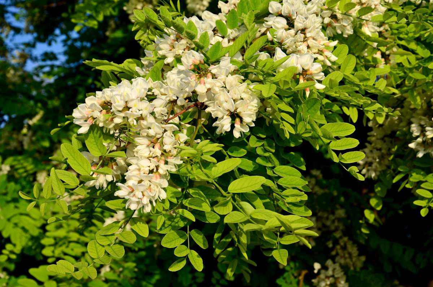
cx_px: 216
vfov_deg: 18.8
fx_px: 864
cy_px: 144
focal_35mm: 72
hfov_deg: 28.1
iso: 200
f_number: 9
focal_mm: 48
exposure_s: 1/400
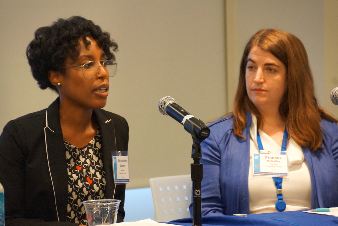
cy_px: 113
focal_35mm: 202
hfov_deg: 10.2
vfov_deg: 6.8
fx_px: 1901
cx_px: 169
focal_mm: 135
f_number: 5.6
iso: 1600
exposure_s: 1/60
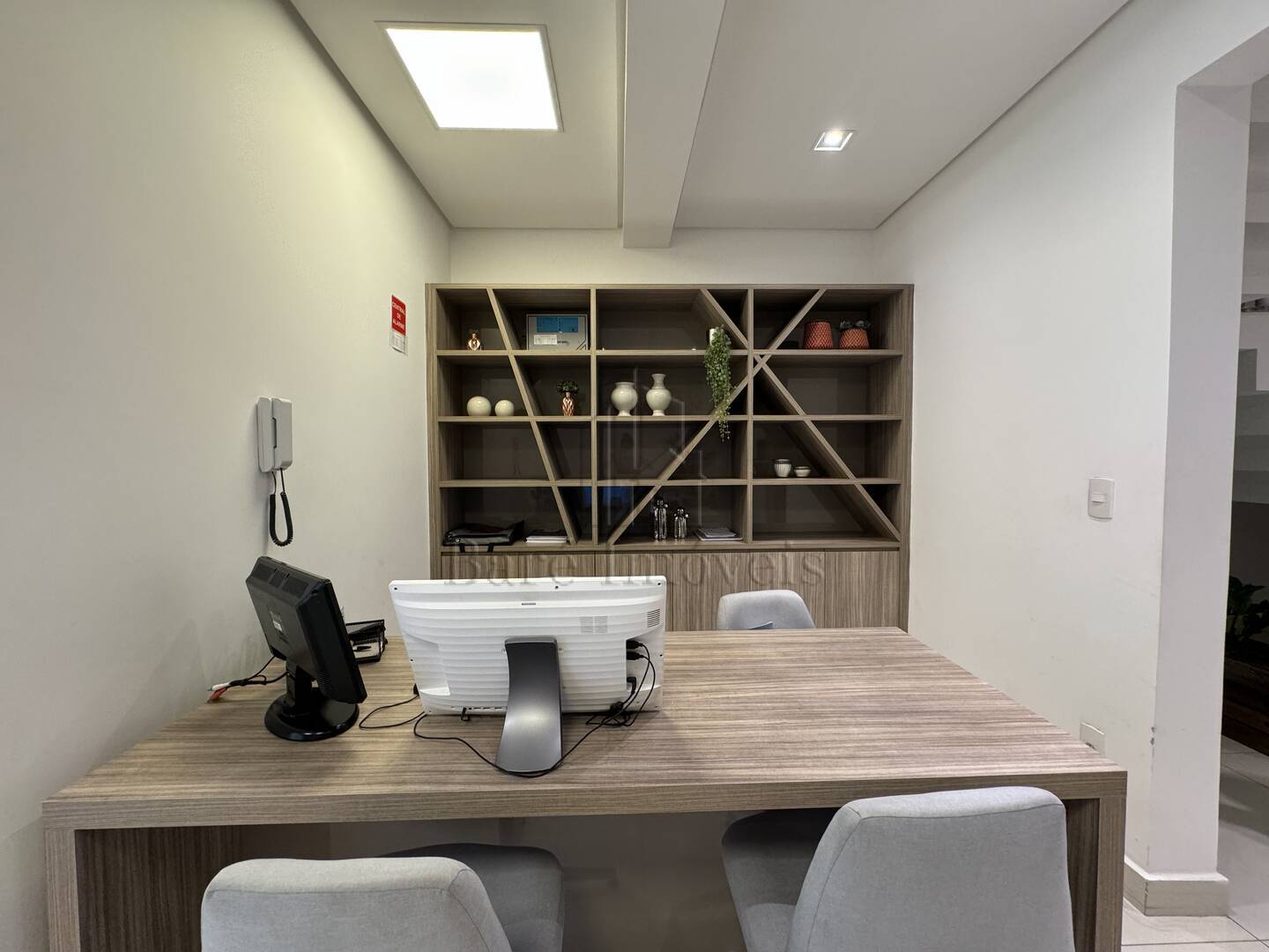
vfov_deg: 85.7
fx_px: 513
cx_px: 634
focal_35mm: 14
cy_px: 476
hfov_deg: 102.1
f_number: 2.2
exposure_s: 1/60
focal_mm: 2.22
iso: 250
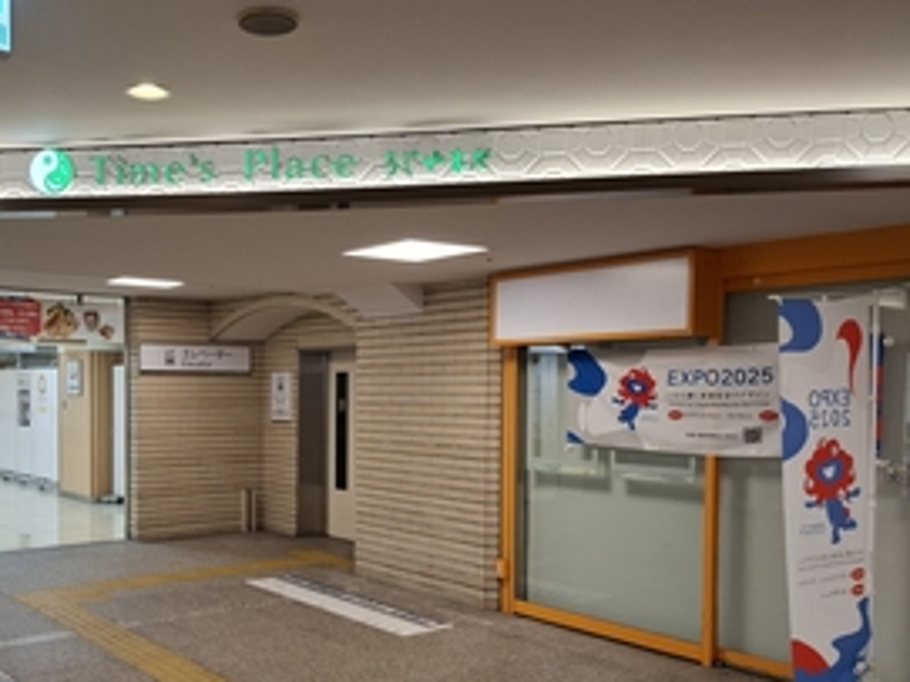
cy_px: 420
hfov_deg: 52.7
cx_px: 285
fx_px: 893
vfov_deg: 41.5
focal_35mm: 34
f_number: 1.8
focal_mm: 5.54
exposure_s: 1/400
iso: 80
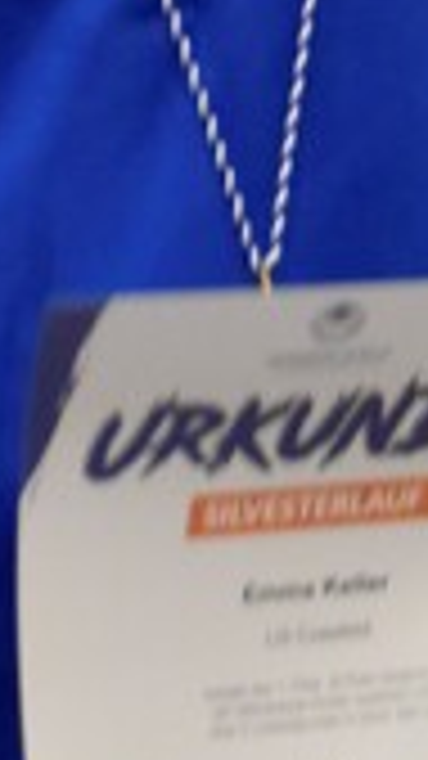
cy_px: 346
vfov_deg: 4.3
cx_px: 101
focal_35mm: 500
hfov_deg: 2.4
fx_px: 10097
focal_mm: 75
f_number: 5.3
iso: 3200
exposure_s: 1/50
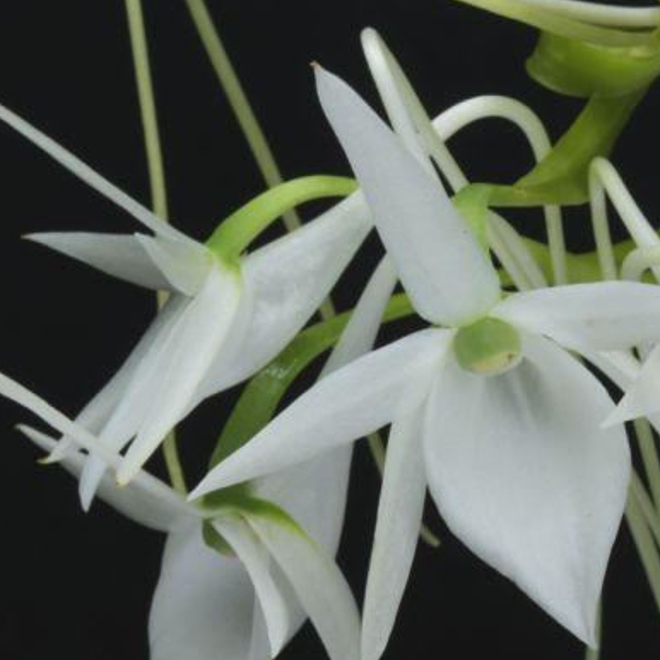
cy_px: 526
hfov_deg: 8.6
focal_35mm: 203
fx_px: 4379
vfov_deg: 8.6
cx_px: 622
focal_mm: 90
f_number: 32
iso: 250
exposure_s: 1/2.5
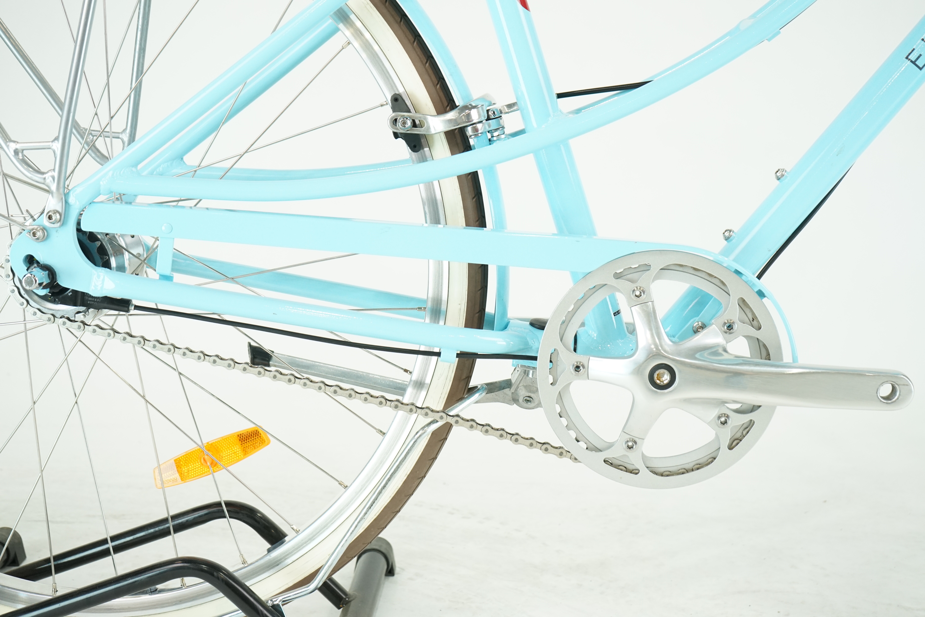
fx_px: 1130
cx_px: 462
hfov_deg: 44.5
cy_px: 308
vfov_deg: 30.5
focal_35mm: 44
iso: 1600
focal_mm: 44
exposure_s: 1/200
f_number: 5.6
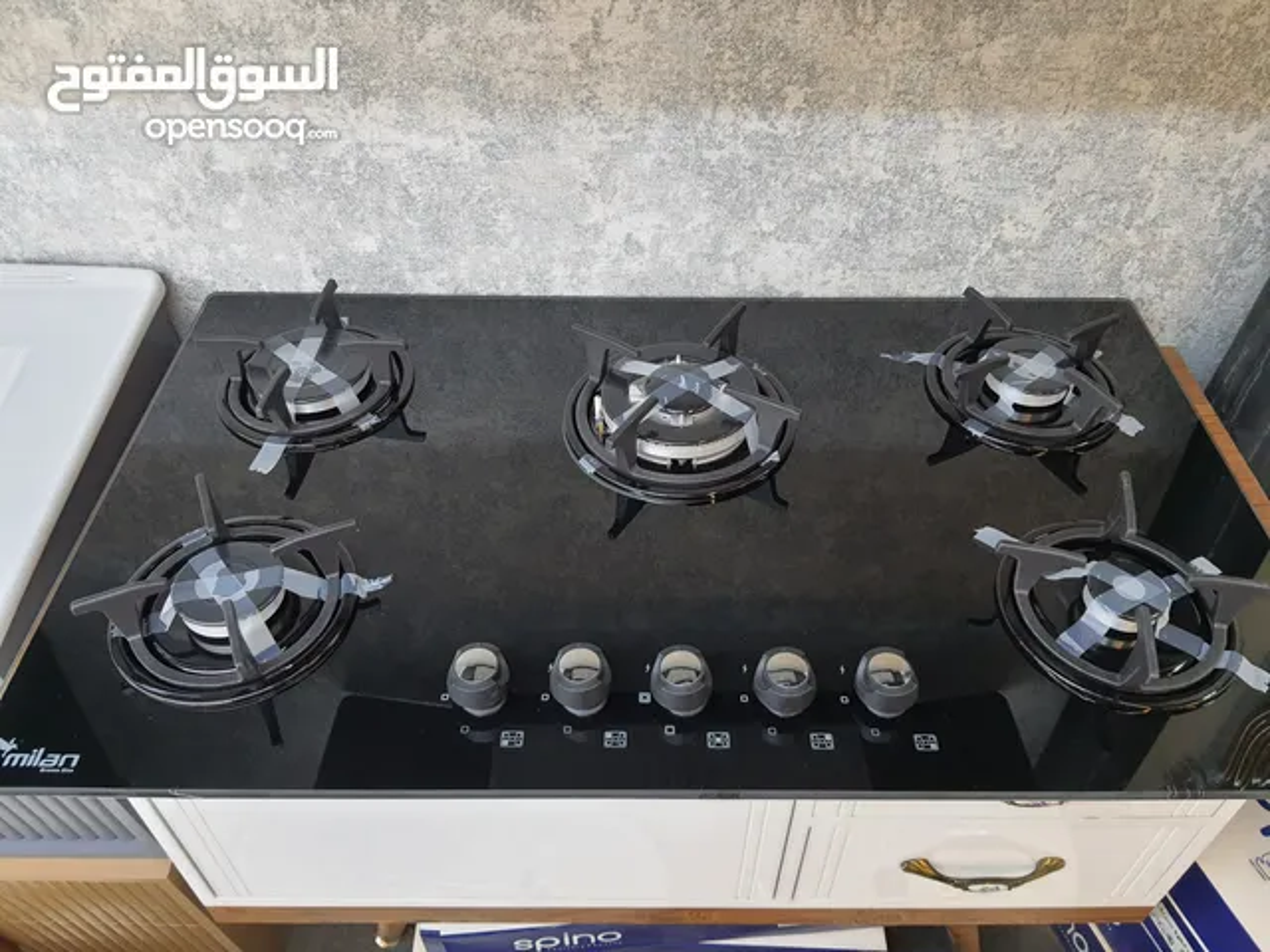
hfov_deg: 67.3
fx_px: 954
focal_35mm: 26
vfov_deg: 53.1
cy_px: 476
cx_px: 635
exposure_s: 1/100
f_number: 1.7
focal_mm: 4.32
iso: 250
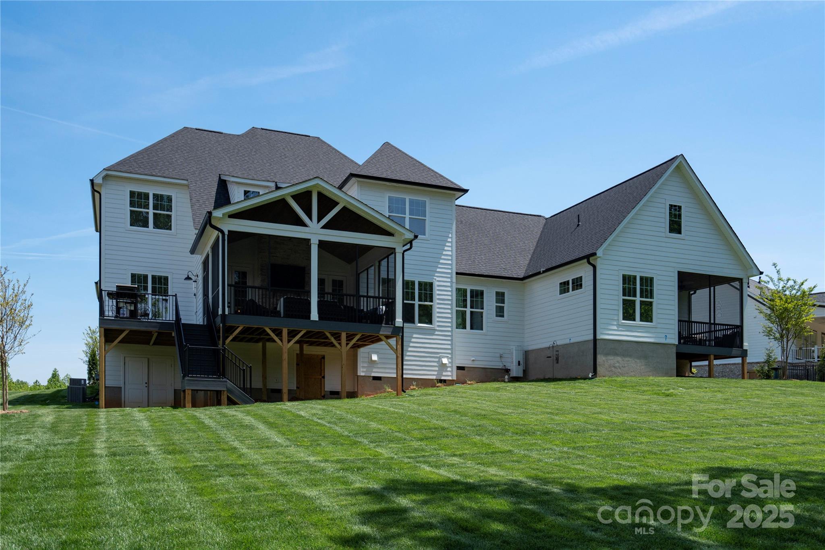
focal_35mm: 28
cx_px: 412
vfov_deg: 46.4
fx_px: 642
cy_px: 275
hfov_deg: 65.5
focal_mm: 28
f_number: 6.3
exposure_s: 1/1000
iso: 320
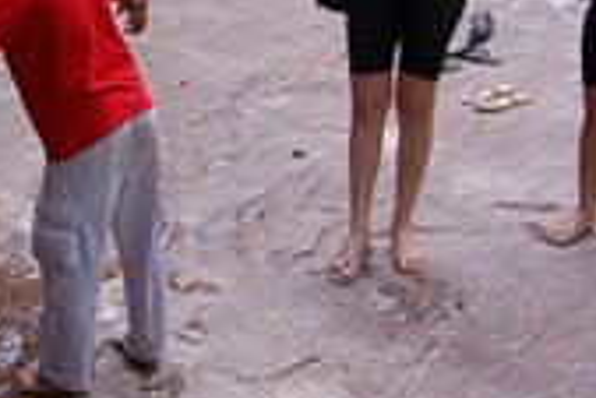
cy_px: 99
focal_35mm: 102
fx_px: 1690
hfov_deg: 18.5
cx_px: -187
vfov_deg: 13.4
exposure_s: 1/125
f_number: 5.6
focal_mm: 18
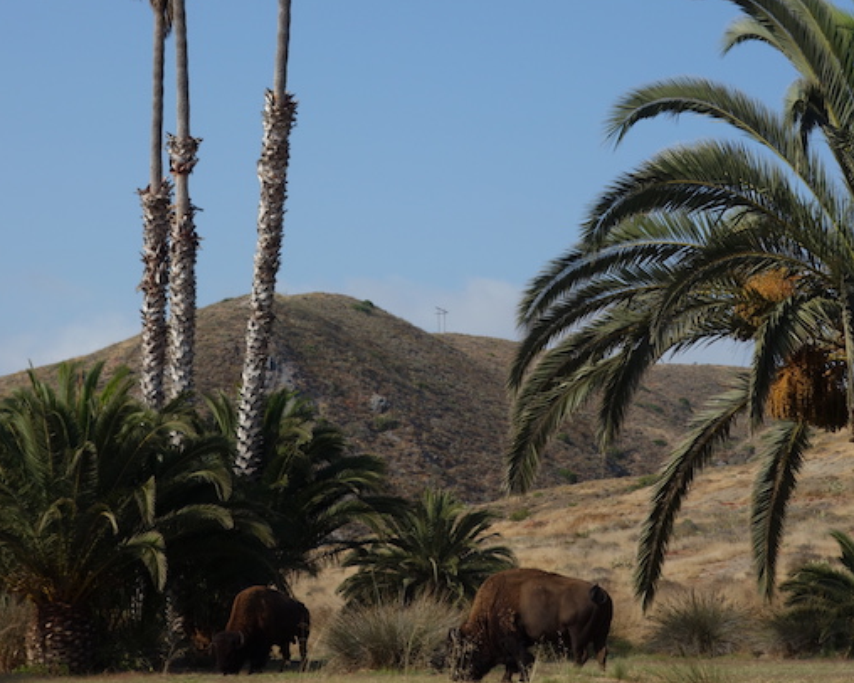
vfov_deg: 17.4
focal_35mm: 88
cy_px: 192
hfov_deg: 21.7
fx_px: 2223
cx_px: 425
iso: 125
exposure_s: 1/640
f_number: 5.6
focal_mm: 23.01
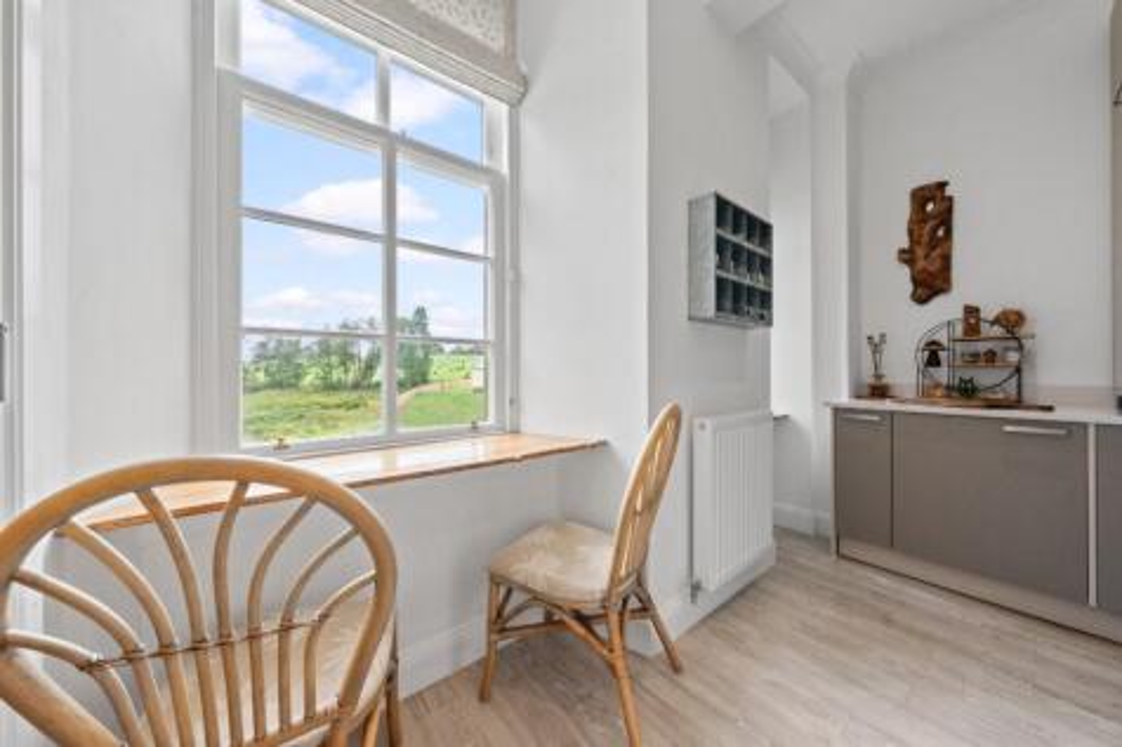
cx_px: 561
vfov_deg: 90.0
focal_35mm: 12
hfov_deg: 112.6
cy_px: 374
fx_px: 374
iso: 800
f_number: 18
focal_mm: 12
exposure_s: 1/8
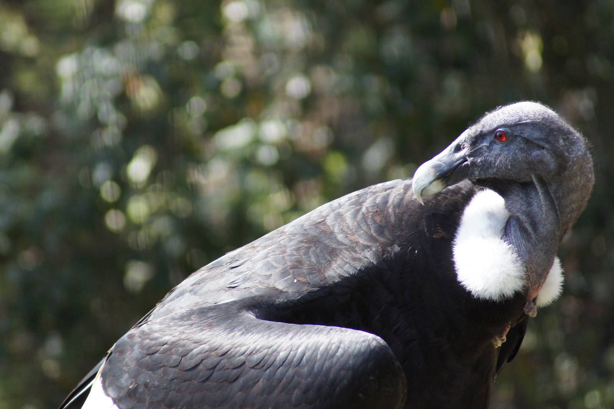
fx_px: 7671
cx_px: 307
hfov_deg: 4.6
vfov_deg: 3.1
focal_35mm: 450
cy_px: 204
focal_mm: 300
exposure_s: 1/500
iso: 800
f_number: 5.6
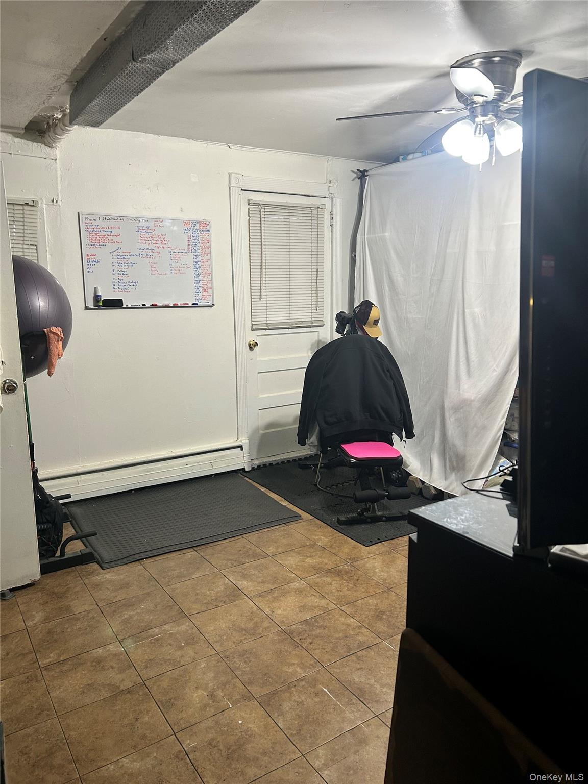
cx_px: 294
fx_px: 589
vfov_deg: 67.3
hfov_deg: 53.1
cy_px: 392
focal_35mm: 26
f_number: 1.5
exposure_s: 1/60
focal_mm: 5.7
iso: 100
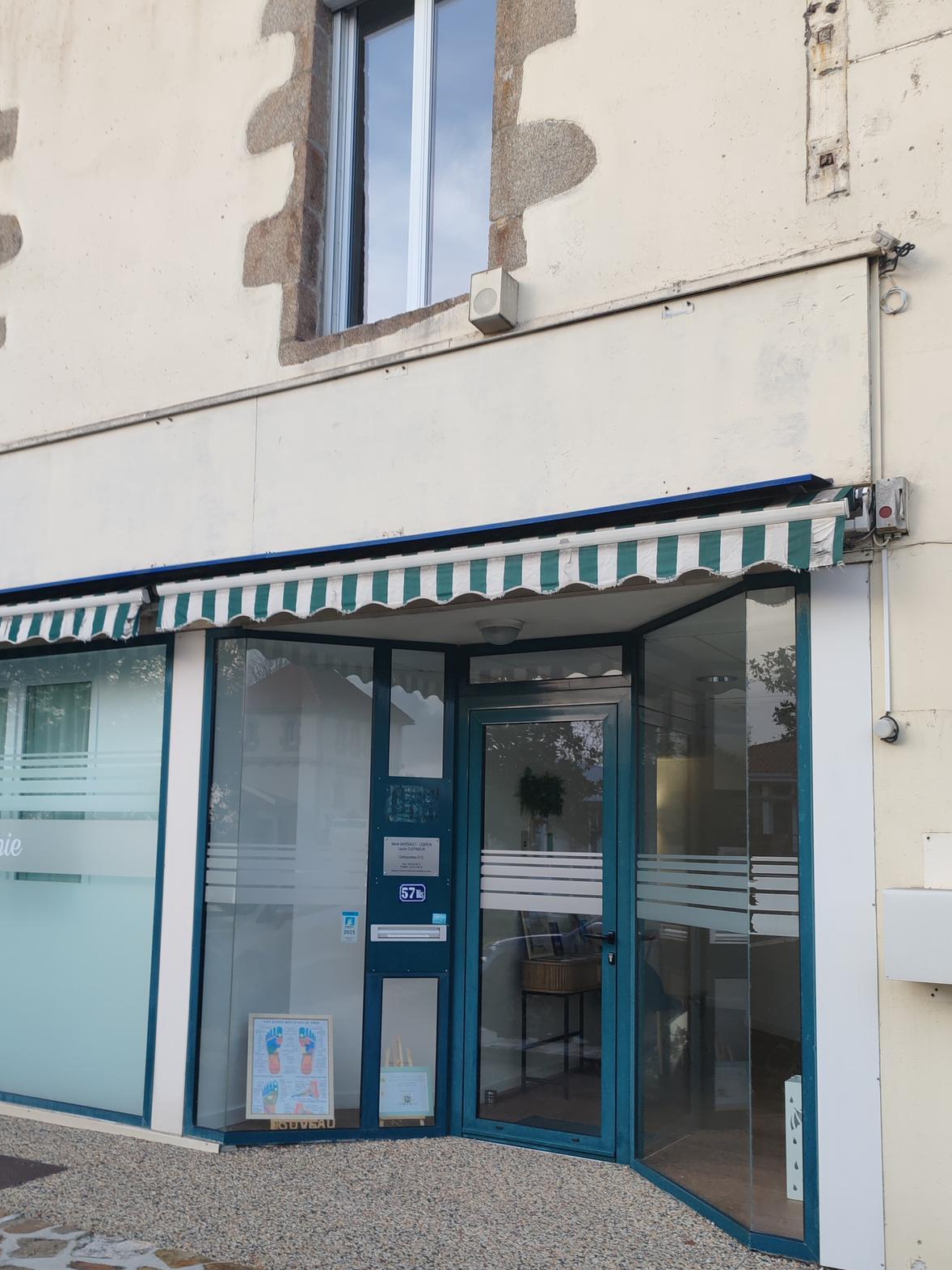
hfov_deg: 42.9
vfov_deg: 55.2
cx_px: 415
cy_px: 724
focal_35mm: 33
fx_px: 1210
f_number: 1.9
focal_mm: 6.12
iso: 100
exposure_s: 1/100
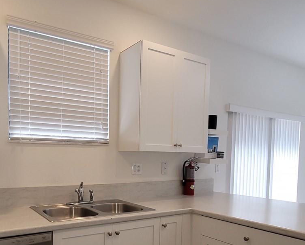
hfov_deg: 62.6
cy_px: 167
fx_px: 244
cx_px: 104
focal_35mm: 27
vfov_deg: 52.0
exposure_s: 1/60
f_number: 2.2
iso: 80
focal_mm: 2.2
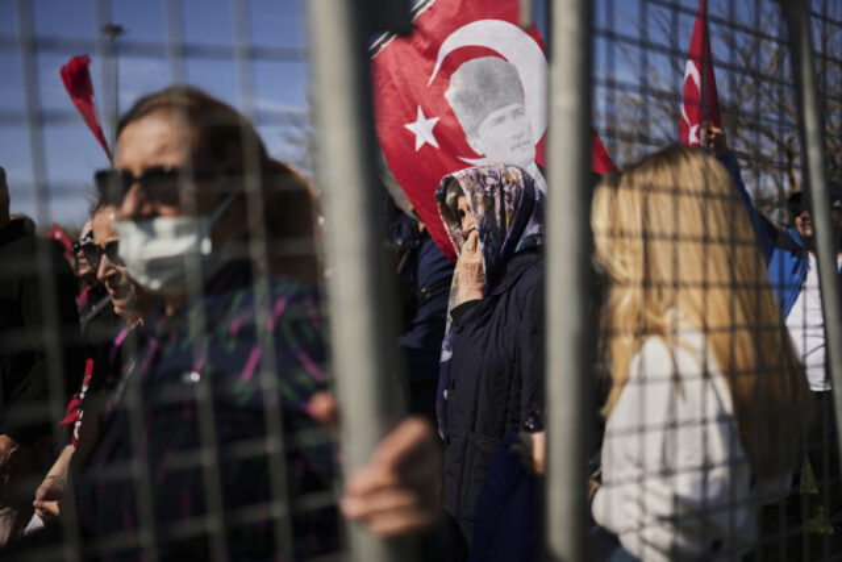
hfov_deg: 54.4
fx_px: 819
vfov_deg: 37.9
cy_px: 281
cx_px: 421
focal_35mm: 35
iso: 160
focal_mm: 35
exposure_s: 1/25600
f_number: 1.4
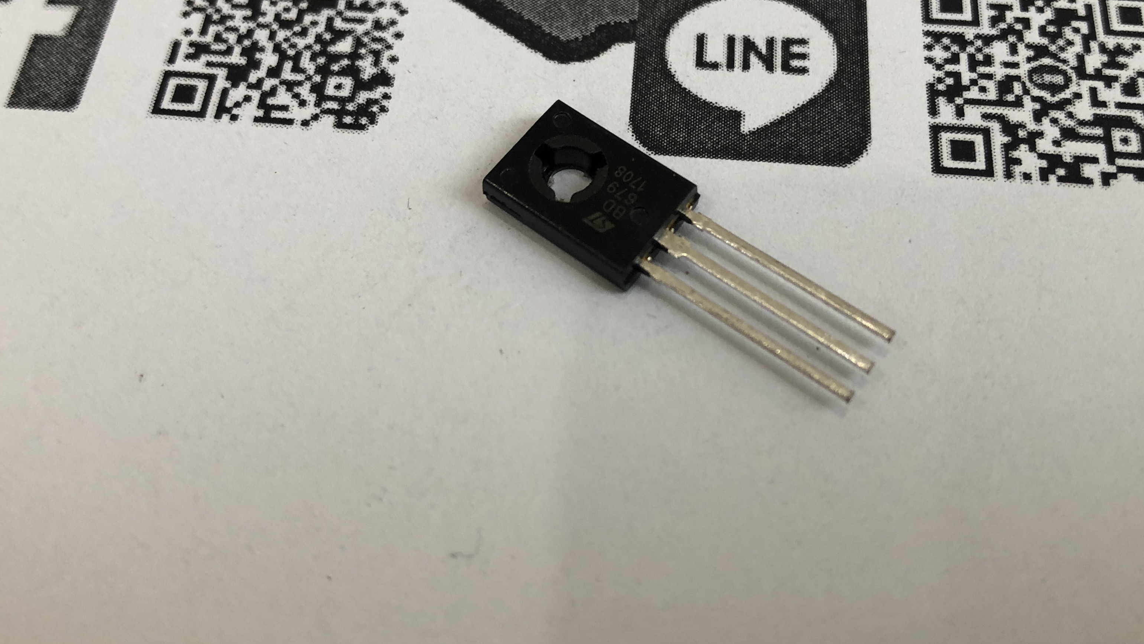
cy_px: 169
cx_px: 577
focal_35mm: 40
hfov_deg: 50.5
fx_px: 1213
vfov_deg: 29.3
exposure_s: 1/20
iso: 40
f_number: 1.8
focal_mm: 3.99
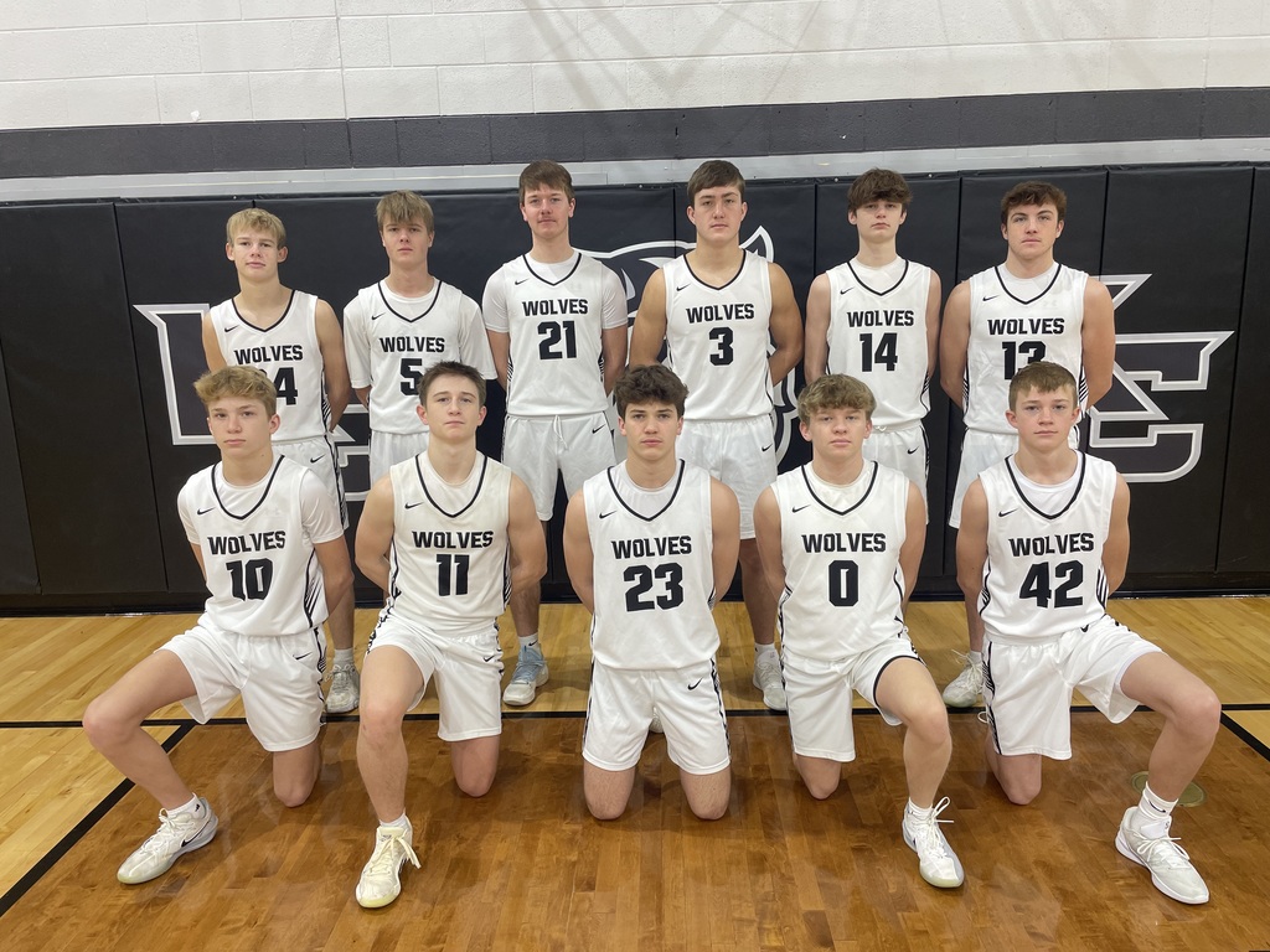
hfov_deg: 67.3
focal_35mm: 26
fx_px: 954
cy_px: 476
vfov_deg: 53.1
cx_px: 635
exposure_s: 1/60
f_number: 1.6
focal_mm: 4.2
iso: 64
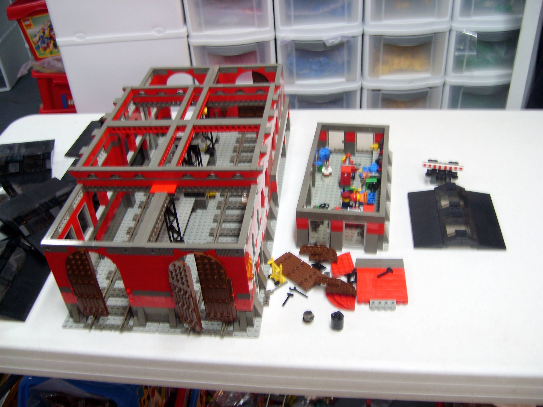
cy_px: 204
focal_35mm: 35
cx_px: 272
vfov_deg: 40.7
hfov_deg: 52.6
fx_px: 549
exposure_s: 1/10
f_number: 2.8
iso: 50
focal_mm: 5.8
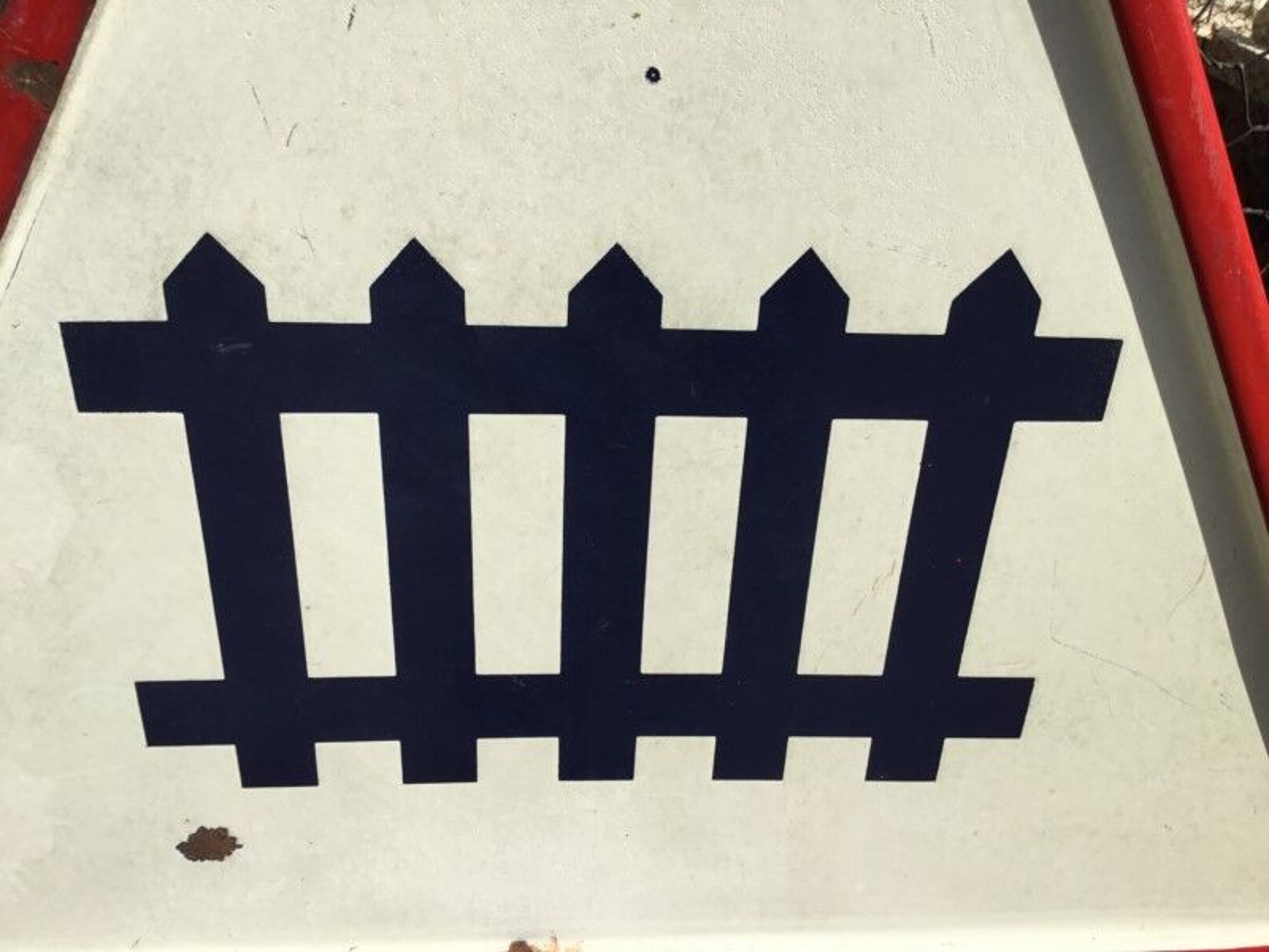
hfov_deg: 58.4
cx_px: 634
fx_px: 1136
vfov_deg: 45.4
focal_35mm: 31
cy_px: 476
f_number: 2.4
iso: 25
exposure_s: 1/1773
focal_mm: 3.3
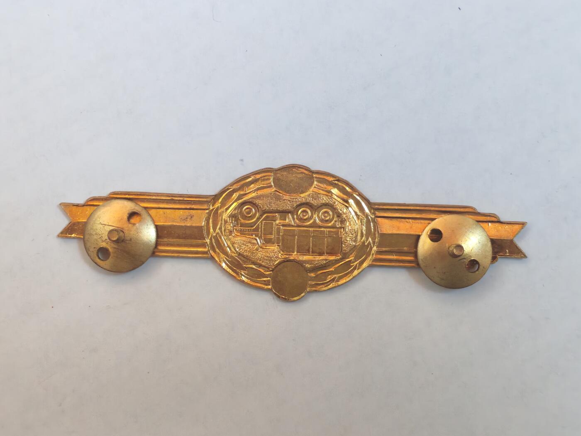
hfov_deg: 28.6
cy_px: 218
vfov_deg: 21.6
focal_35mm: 68
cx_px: 290
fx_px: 1141
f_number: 1.95
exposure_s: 1/33
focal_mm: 5.52
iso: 640
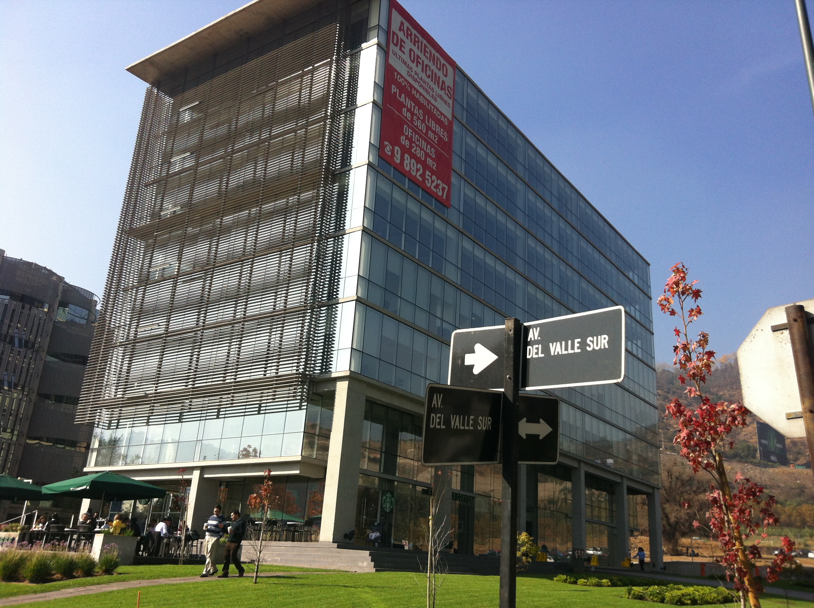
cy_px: 304
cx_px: 407
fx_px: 822
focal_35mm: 35
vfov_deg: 40.6
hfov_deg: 52.7
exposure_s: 1/1077
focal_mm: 3.85
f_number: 2.8
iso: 80
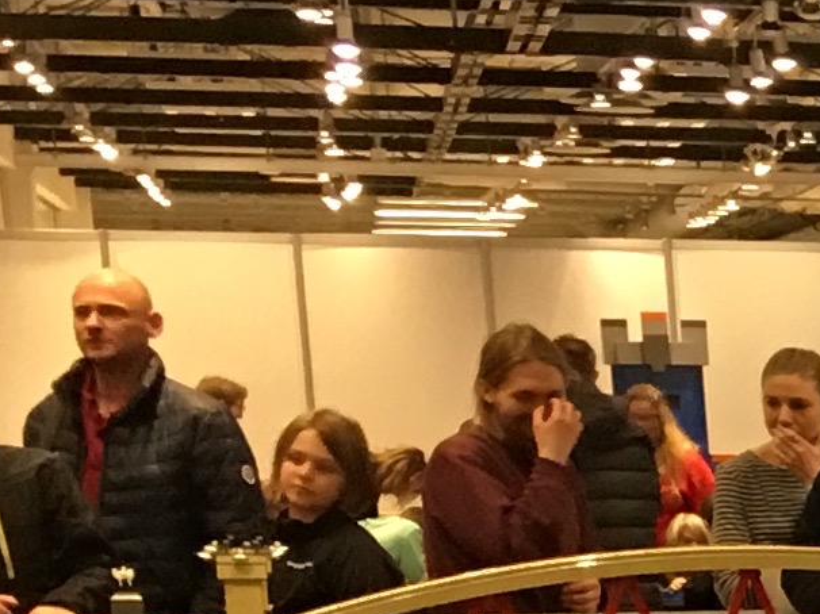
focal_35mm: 193
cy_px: 1432
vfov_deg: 7.3
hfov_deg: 8.6
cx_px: 2457
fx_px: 4570
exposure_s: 1/17
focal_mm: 4.15
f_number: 2.2
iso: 80
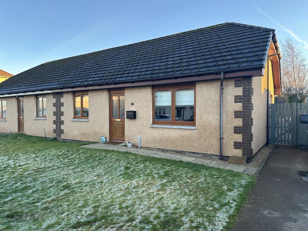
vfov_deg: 56.8
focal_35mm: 24
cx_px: 154
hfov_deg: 71.6
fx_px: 214
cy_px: 116
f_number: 1.78
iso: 80
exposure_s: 1/239
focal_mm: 6.86
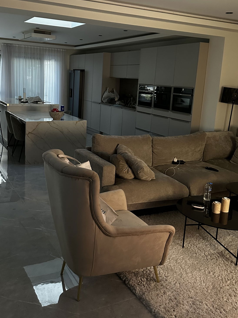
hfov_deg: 40.6
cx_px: 101
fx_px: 321
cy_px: 138
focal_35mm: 35
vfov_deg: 52.5
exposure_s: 1/25
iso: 800
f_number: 1.78
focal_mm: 6.86
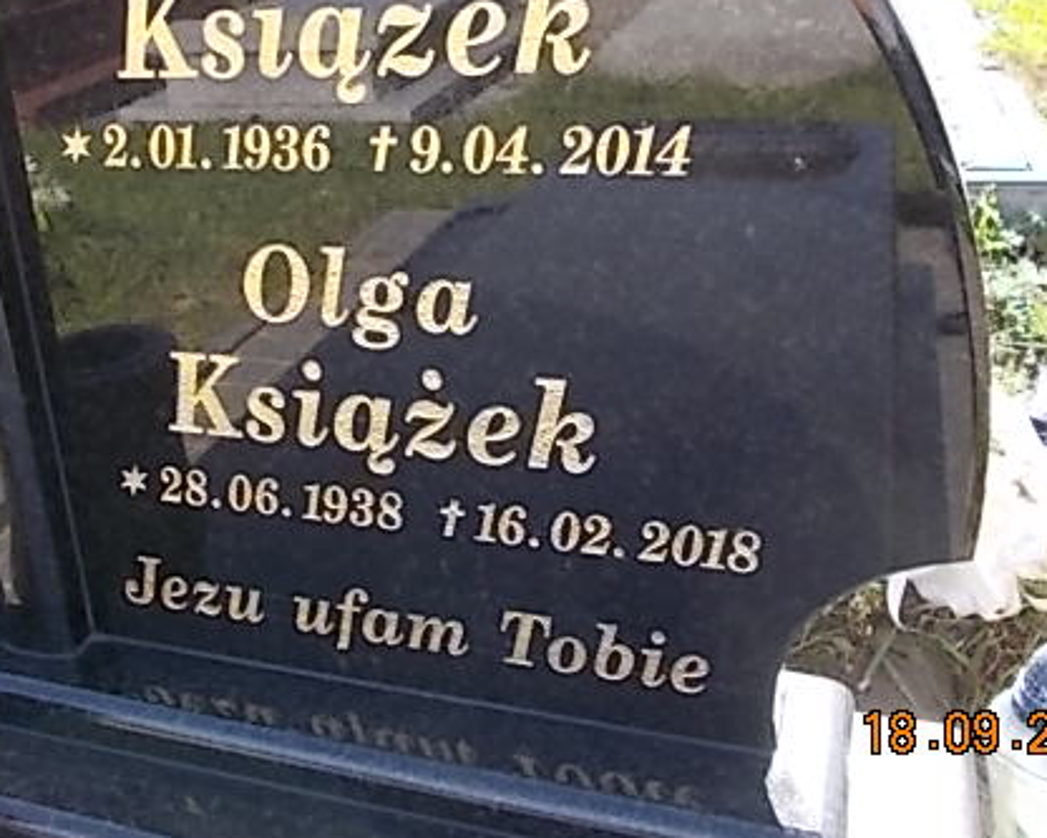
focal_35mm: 39
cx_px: 413
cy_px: 272
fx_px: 1209
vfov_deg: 37.8
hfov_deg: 46.5
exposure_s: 1/160
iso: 80
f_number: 3.2
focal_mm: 4.6
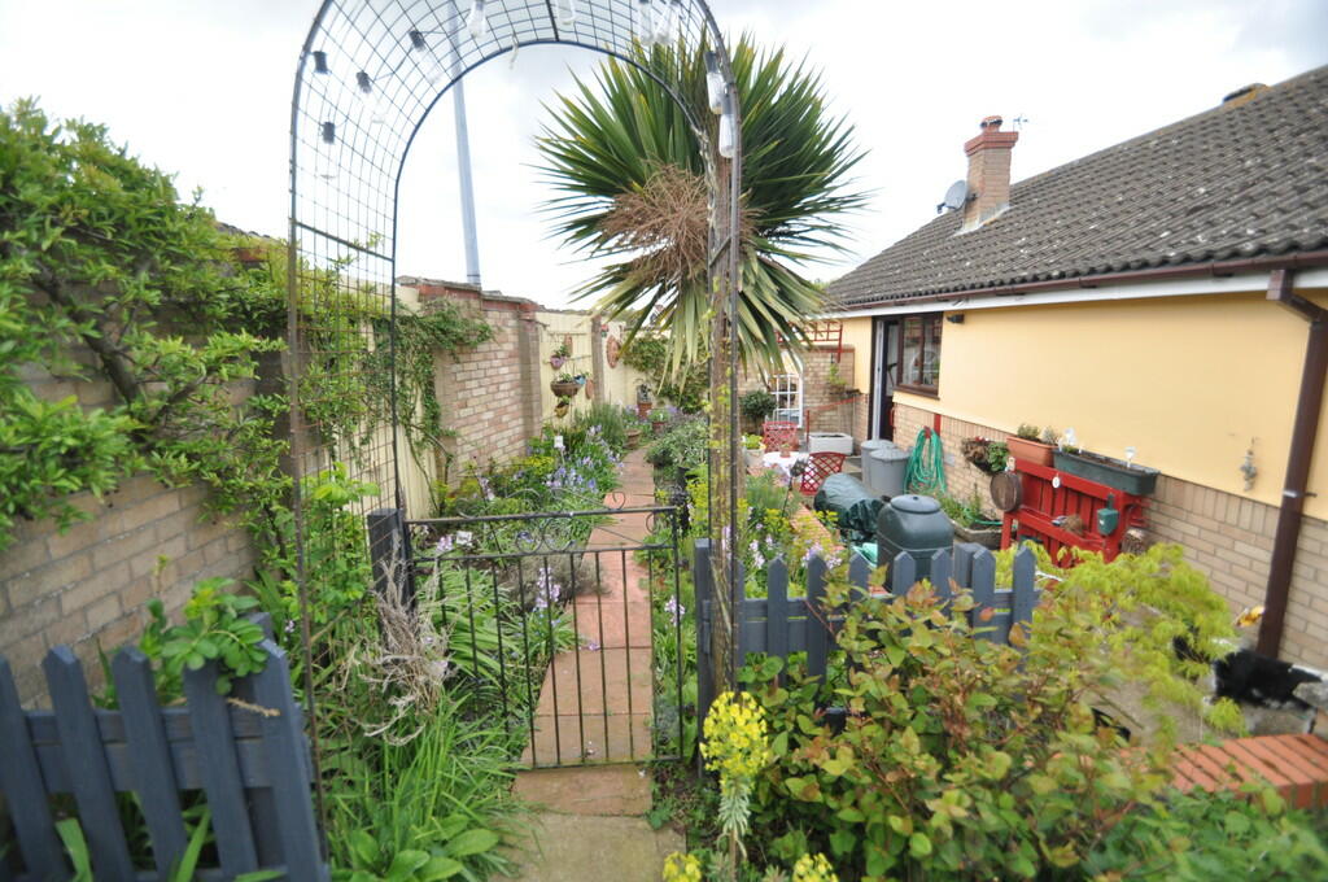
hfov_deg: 100.5
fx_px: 553
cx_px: 664
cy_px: 441
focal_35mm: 15
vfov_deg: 77.2
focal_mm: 10
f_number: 3.5
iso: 400
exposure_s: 1/800
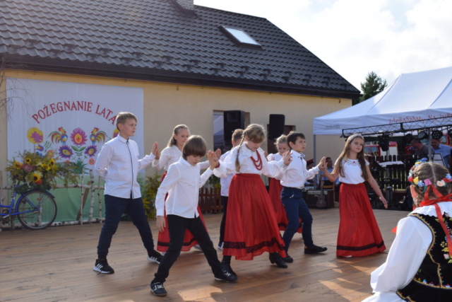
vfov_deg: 34.2
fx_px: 490
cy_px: 151
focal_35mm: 39
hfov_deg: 49.5
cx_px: 226
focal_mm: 26
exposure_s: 1/200
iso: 100
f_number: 9
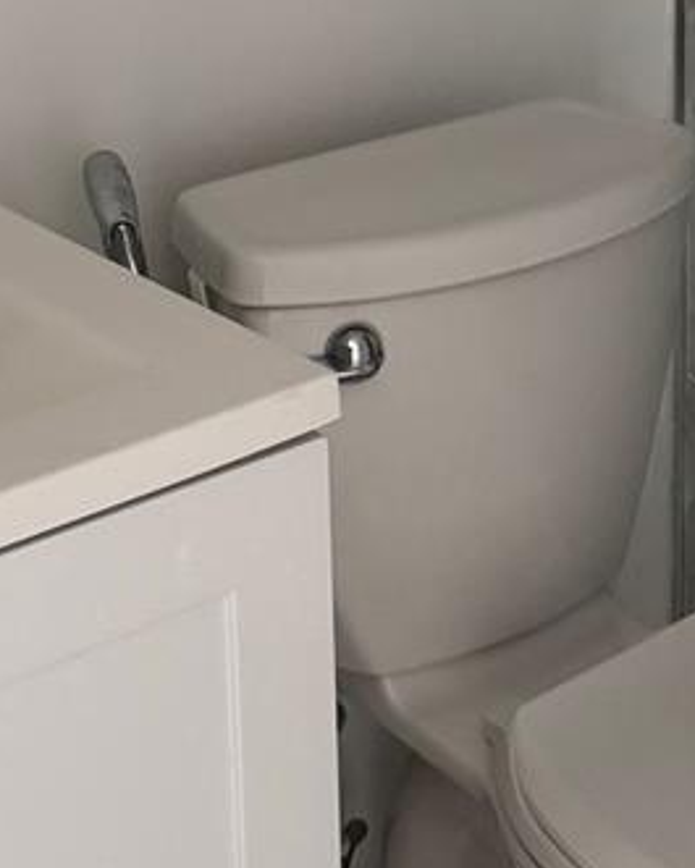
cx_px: 123
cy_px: -134
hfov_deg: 17.9
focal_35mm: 85
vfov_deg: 21.1
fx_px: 2184
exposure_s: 1/60
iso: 640
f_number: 1.78
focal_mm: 6.76
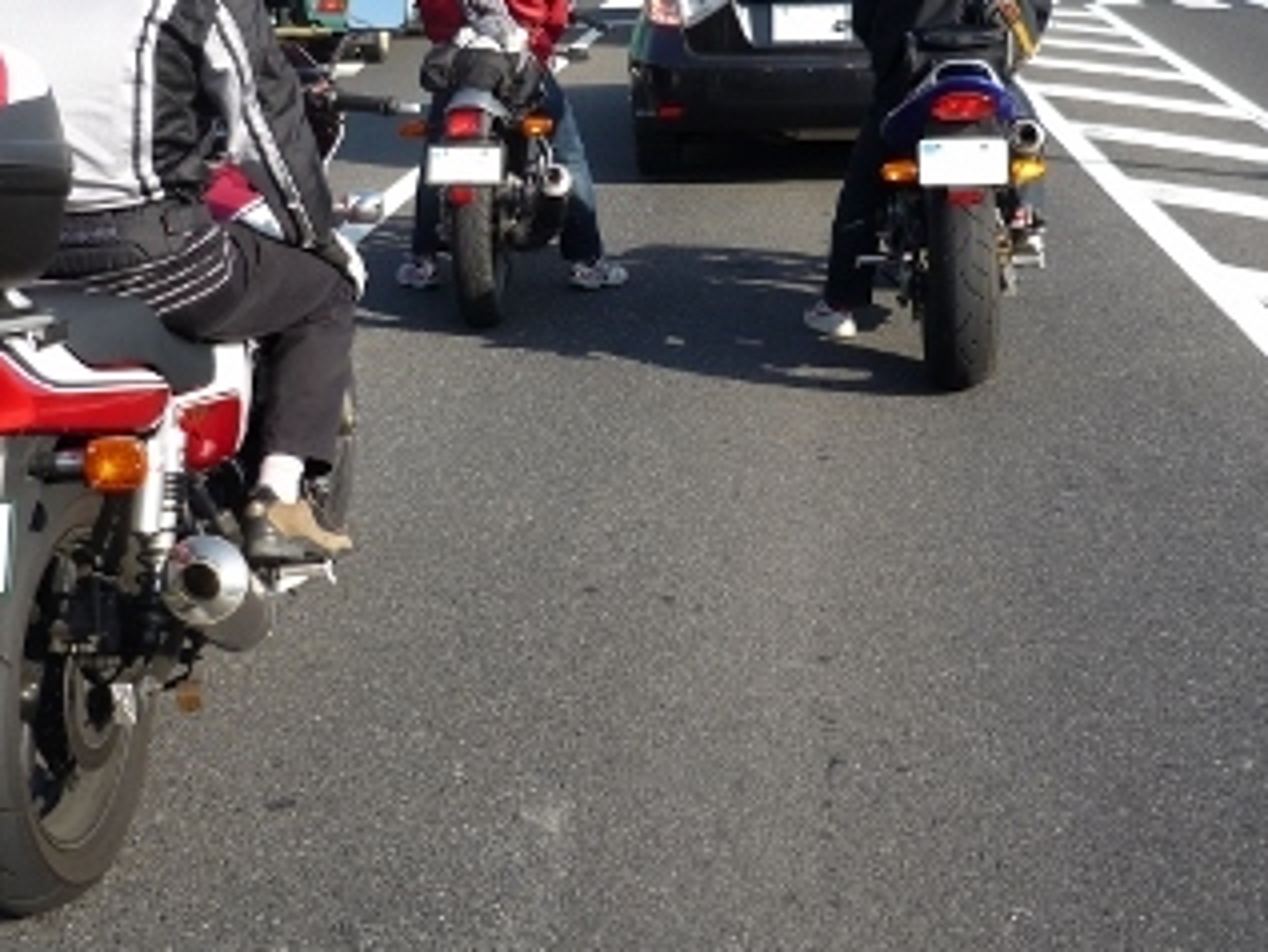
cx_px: 612
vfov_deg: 27.7
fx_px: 1906
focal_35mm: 52
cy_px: 238
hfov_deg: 36.8
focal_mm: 5.5
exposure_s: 1/640
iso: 100
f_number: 2.8
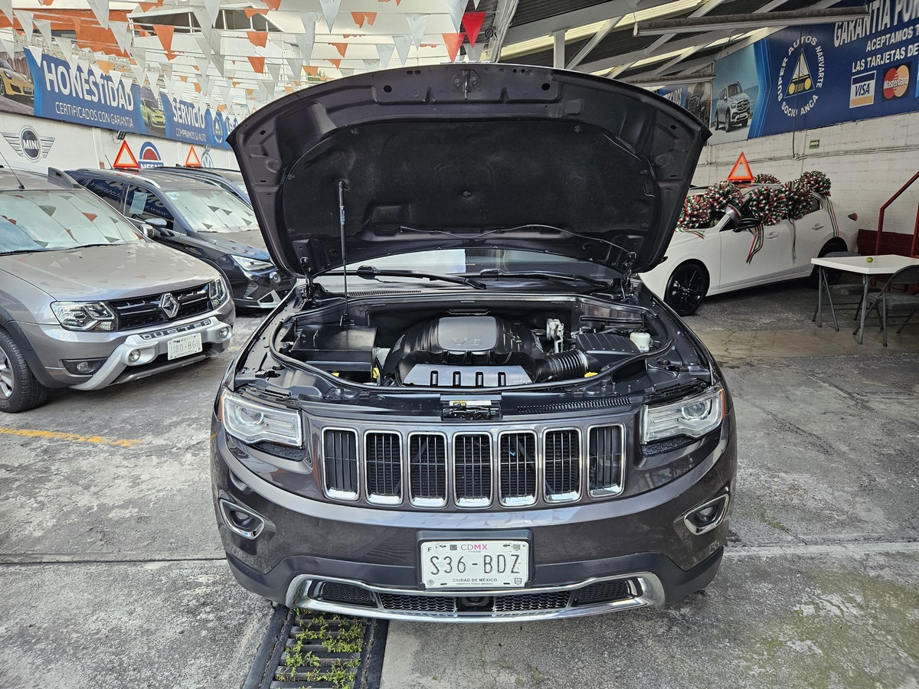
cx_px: 460
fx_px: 611
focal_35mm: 23
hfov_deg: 73.9
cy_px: 344
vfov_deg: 58.9
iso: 160
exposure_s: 1/120
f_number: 1.8
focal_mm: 5.4
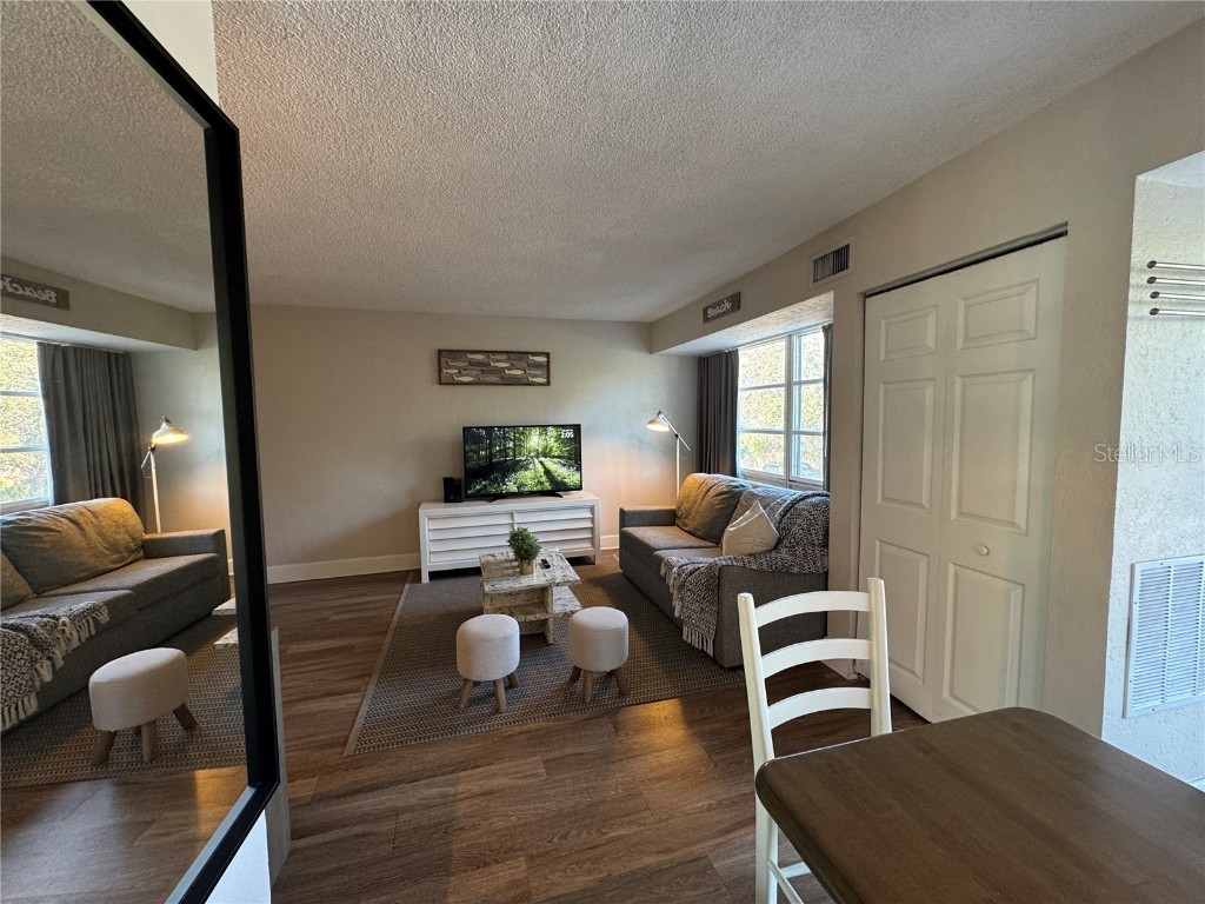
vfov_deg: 85.7
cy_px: 452
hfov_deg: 102.1
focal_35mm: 14
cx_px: 602
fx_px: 487
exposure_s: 1/60
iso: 160
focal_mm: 2.22
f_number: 2.2
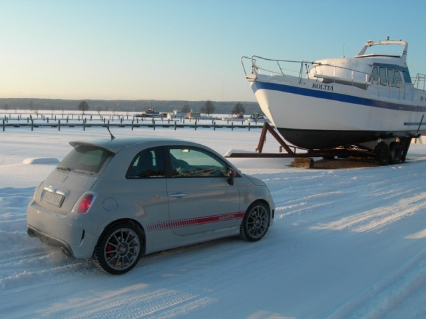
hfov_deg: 49.0
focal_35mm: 38
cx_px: 213
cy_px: 160
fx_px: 468
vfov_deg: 37.7
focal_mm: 7.8
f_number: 4.8
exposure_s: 1/210
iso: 50
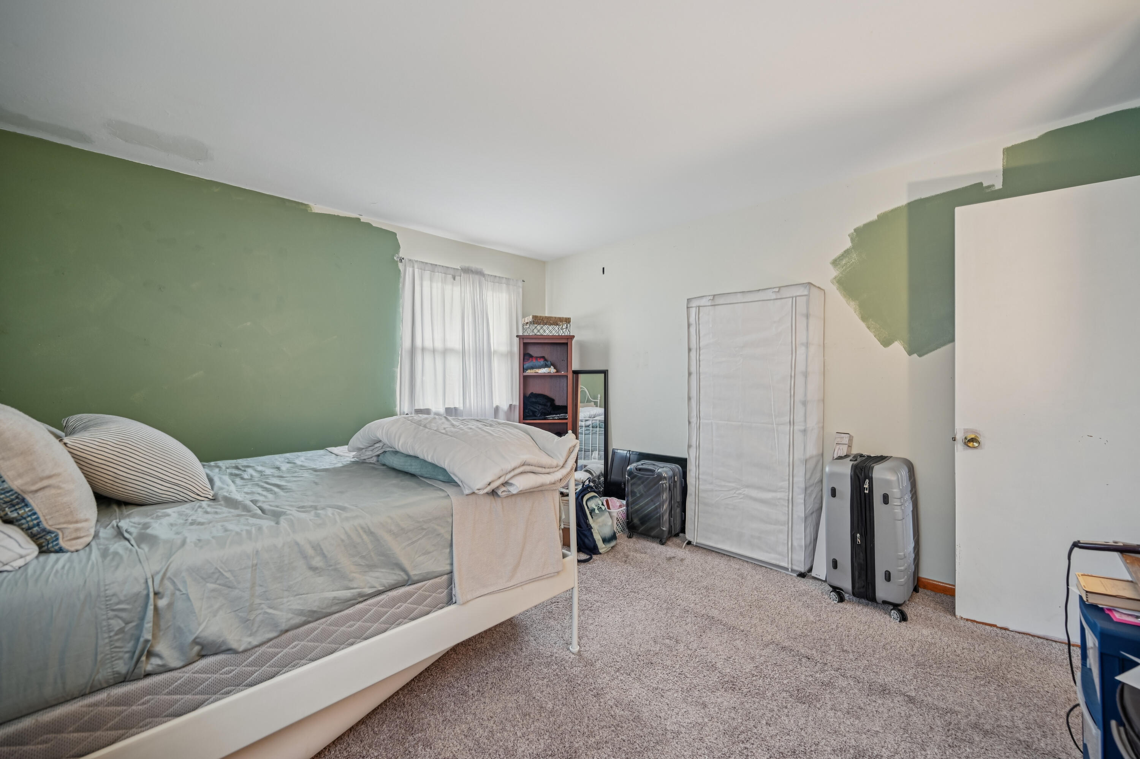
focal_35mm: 14
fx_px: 443
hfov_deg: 104.3
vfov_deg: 81.1
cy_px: 380
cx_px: 570
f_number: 4
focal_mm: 14
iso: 400
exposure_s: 1/10
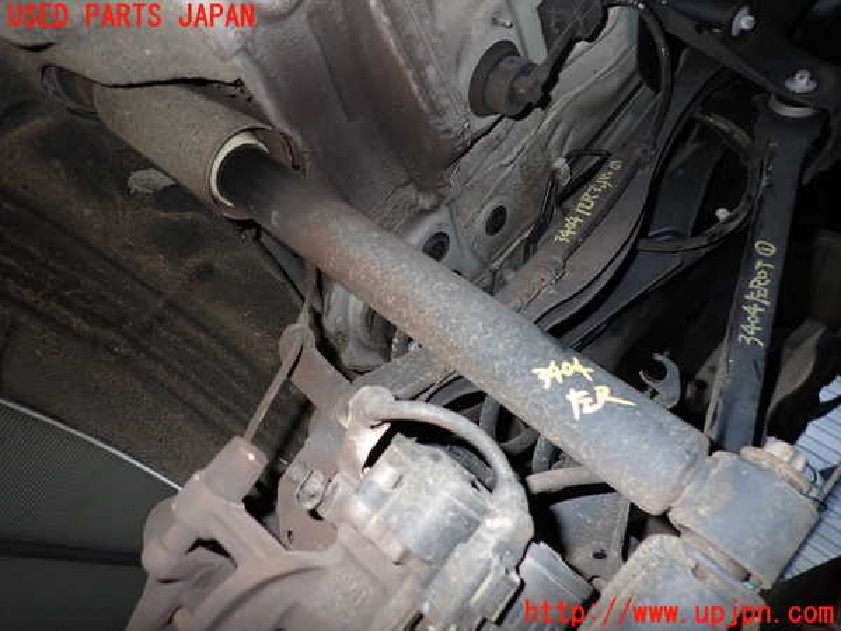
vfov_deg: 54.9
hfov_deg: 69.4
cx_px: 420
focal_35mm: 25
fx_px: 607
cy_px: 316
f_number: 2
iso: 200
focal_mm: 4.5
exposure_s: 1/30
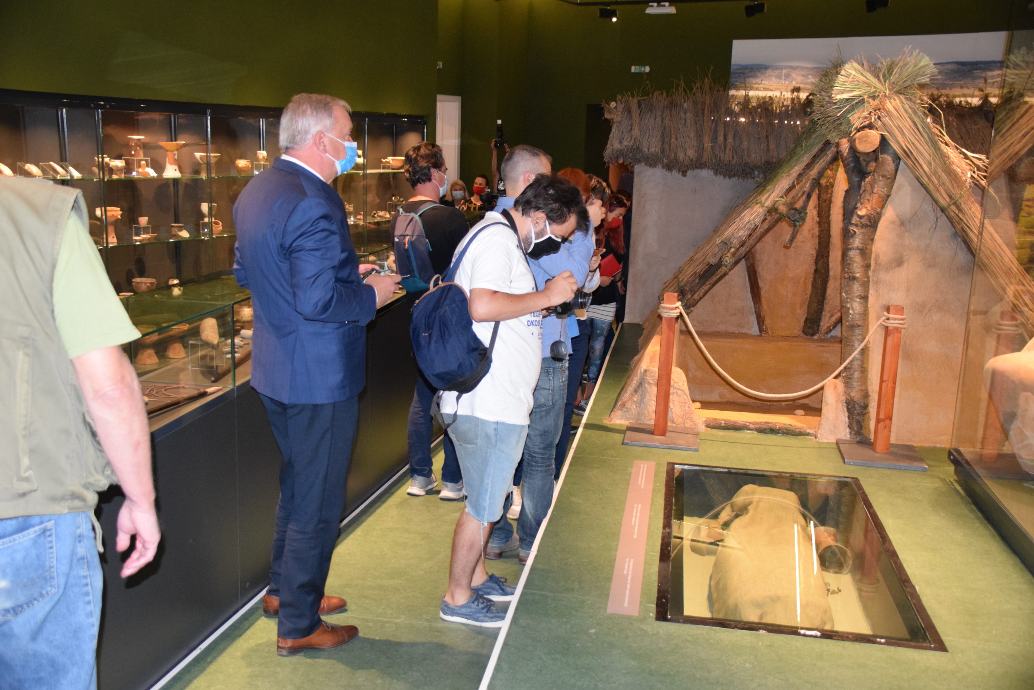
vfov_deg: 36.9
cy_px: 345
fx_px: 1034
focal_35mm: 36
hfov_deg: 53.1
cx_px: 517
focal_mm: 24
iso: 3200
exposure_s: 1/60
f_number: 3.8
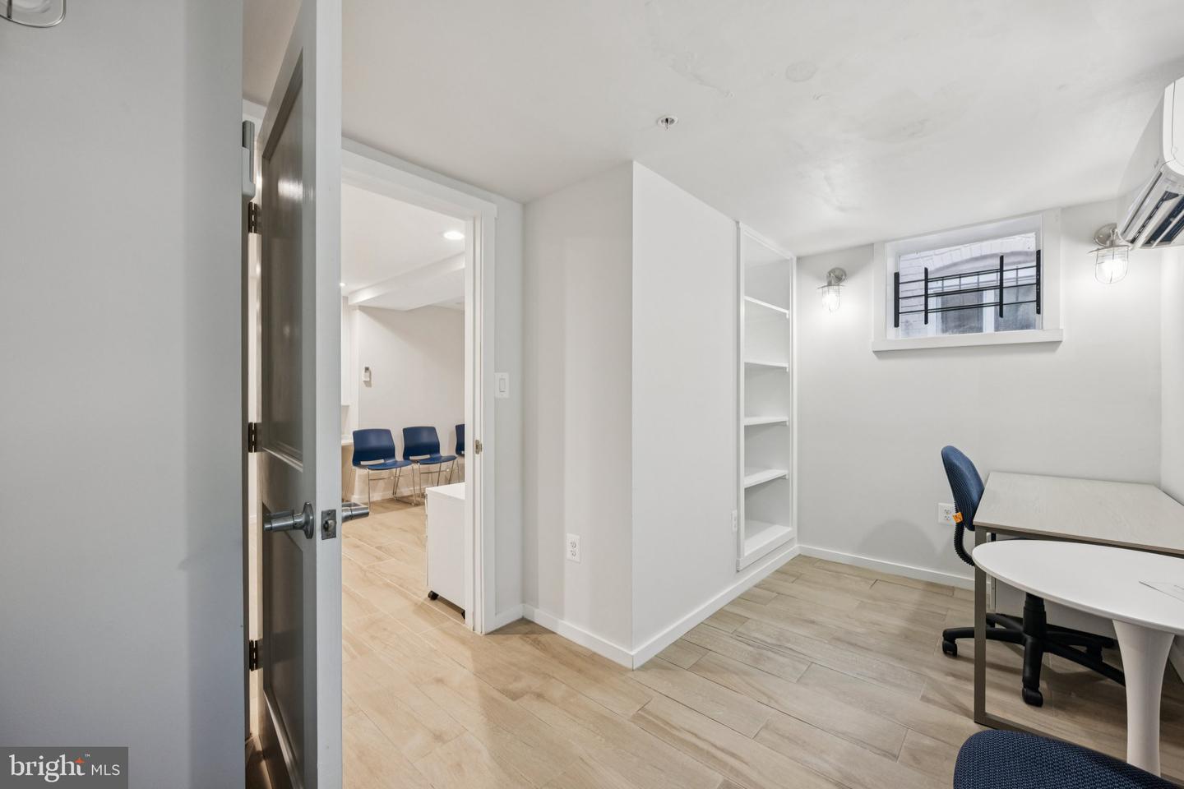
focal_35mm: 14
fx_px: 460
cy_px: 394
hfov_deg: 104.3
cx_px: 592
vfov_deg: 81.2
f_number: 7.1
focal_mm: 14
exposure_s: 1/20
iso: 400
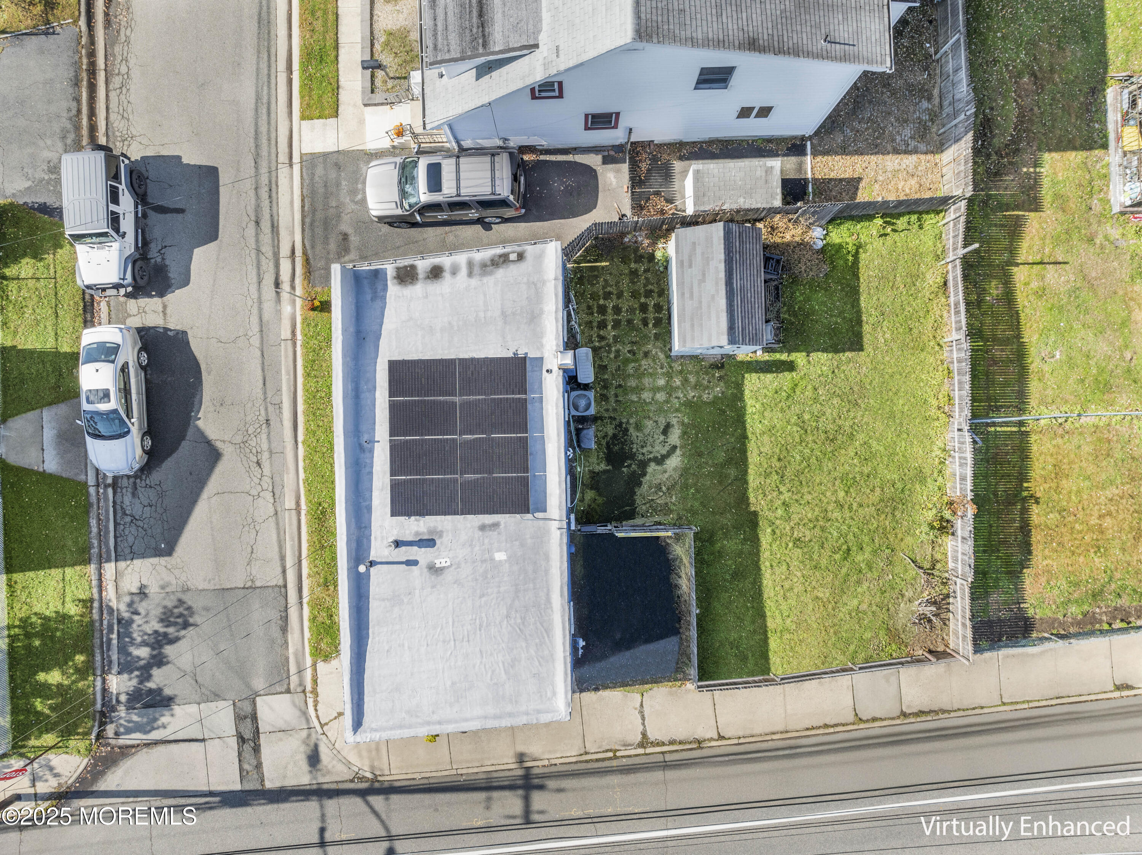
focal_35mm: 24
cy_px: 428
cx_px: 571
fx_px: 791
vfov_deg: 56.8
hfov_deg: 71.6
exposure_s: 1/800
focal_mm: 12.29
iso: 130
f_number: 2.8
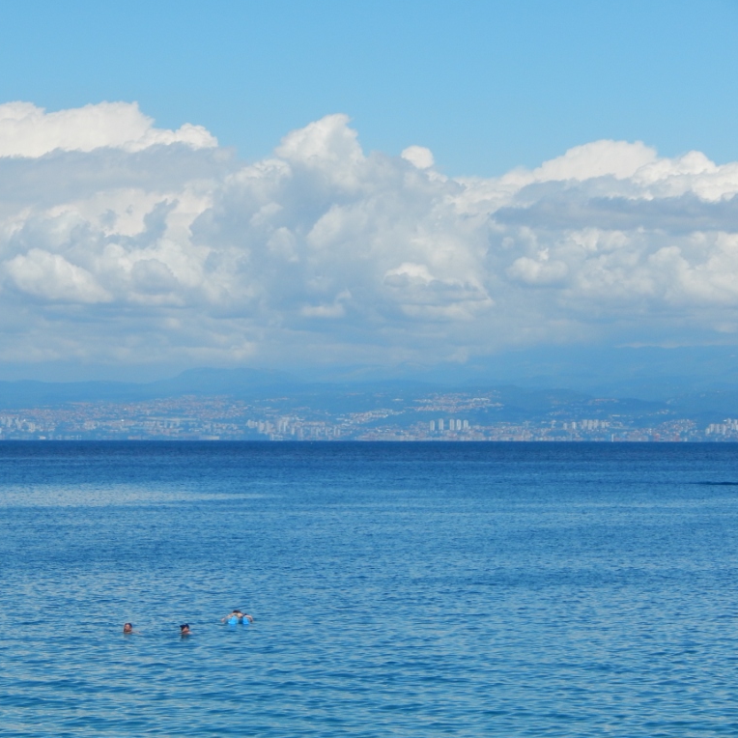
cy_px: 368
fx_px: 3256
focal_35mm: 135
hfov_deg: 12.9
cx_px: 264
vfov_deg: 12.9
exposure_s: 1/400
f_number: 9.2
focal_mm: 20.5
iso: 125
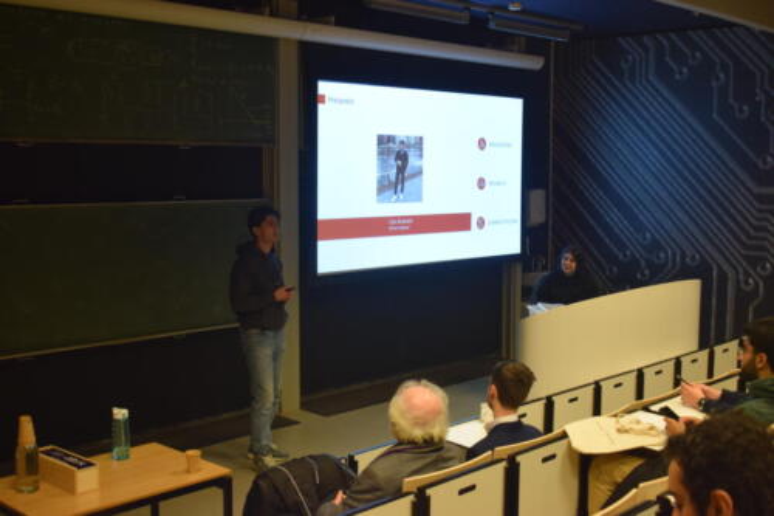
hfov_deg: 45.0
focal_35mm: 44
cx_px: 387
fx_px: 935
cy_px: 258
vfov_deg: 30.8
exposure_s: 1/60
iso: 1250
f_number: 4.2
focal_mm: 29
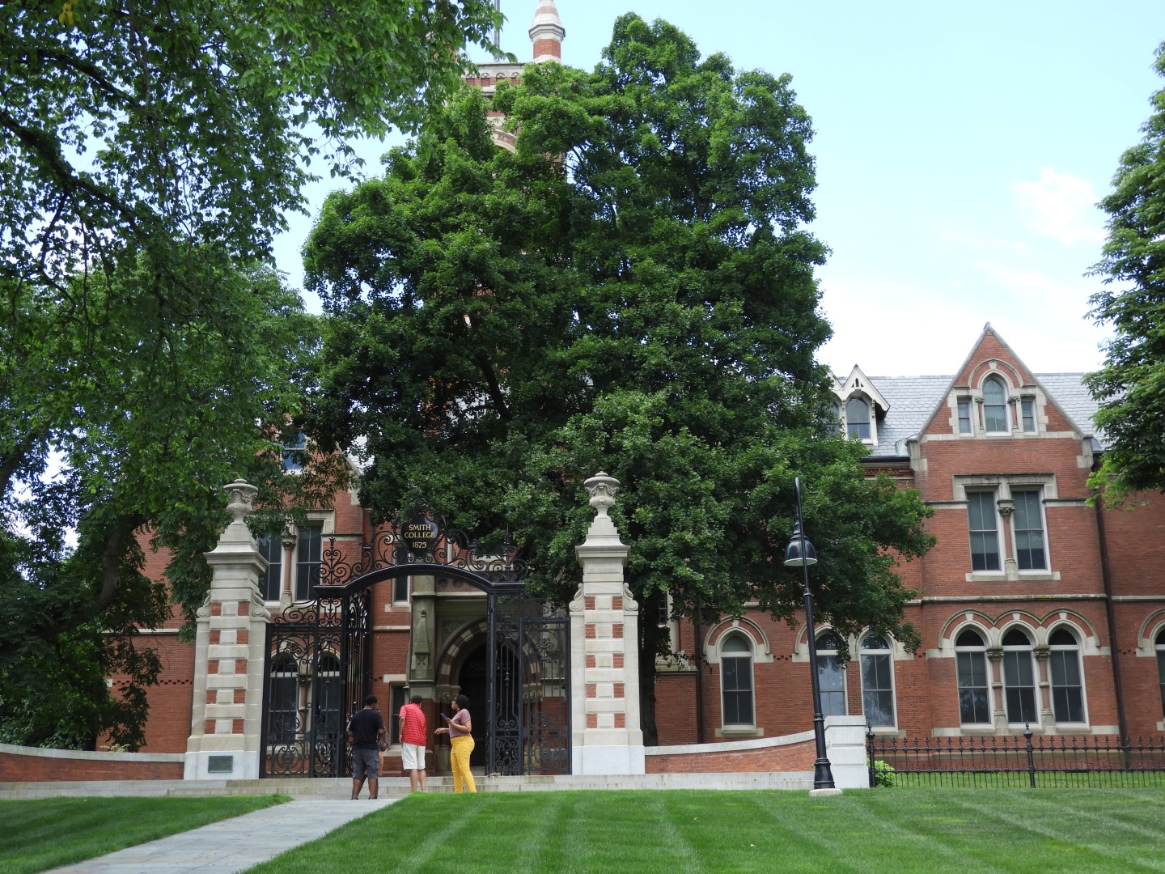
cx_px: 582
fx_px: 1683
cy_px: 437
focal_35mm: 50
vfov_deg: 29.1
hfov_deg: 38.2
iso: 100
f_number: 4
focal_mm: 9
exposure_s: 1/200
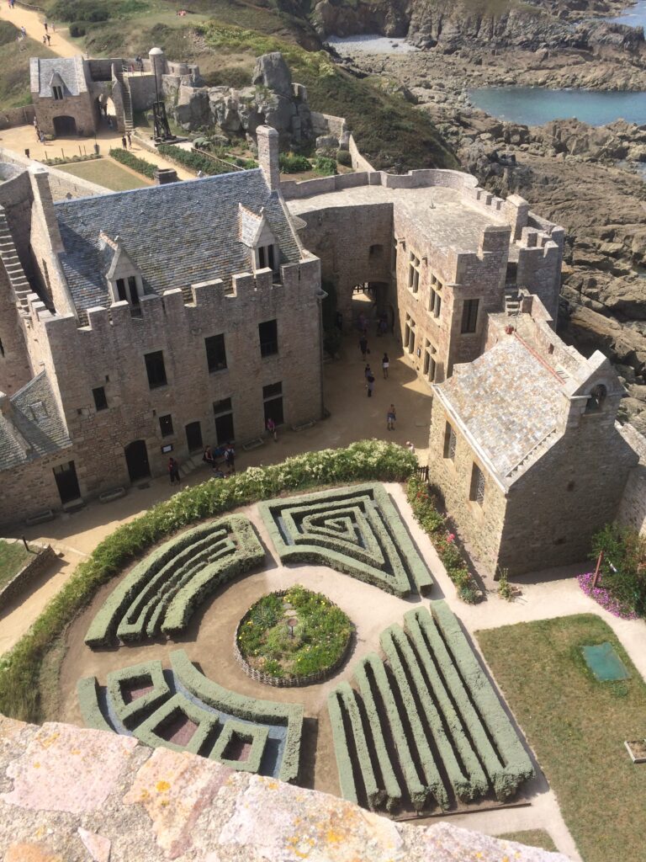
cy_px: 431
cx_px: 323
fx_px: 722
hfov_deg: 48.2
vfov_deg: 61.7
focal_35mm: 29
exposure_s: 1/1580
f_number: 2.2
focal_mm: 4.15
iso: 32
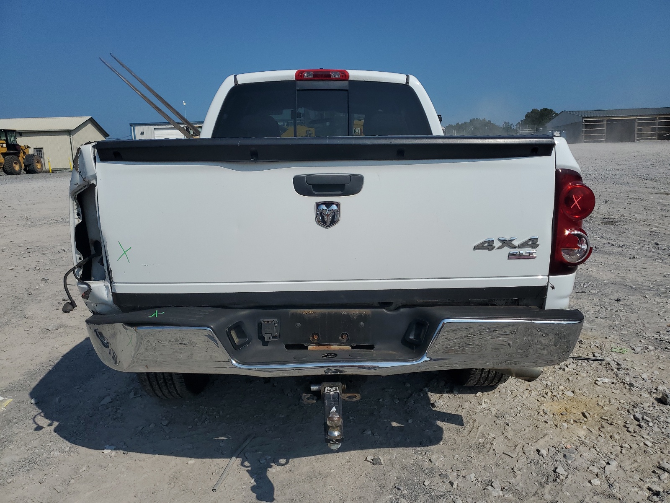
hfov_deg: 67.3
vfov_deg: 53.1
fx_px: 503
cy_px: 252
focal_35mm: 26
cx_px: 335
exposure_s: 1/10000
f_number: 1.5
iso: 50
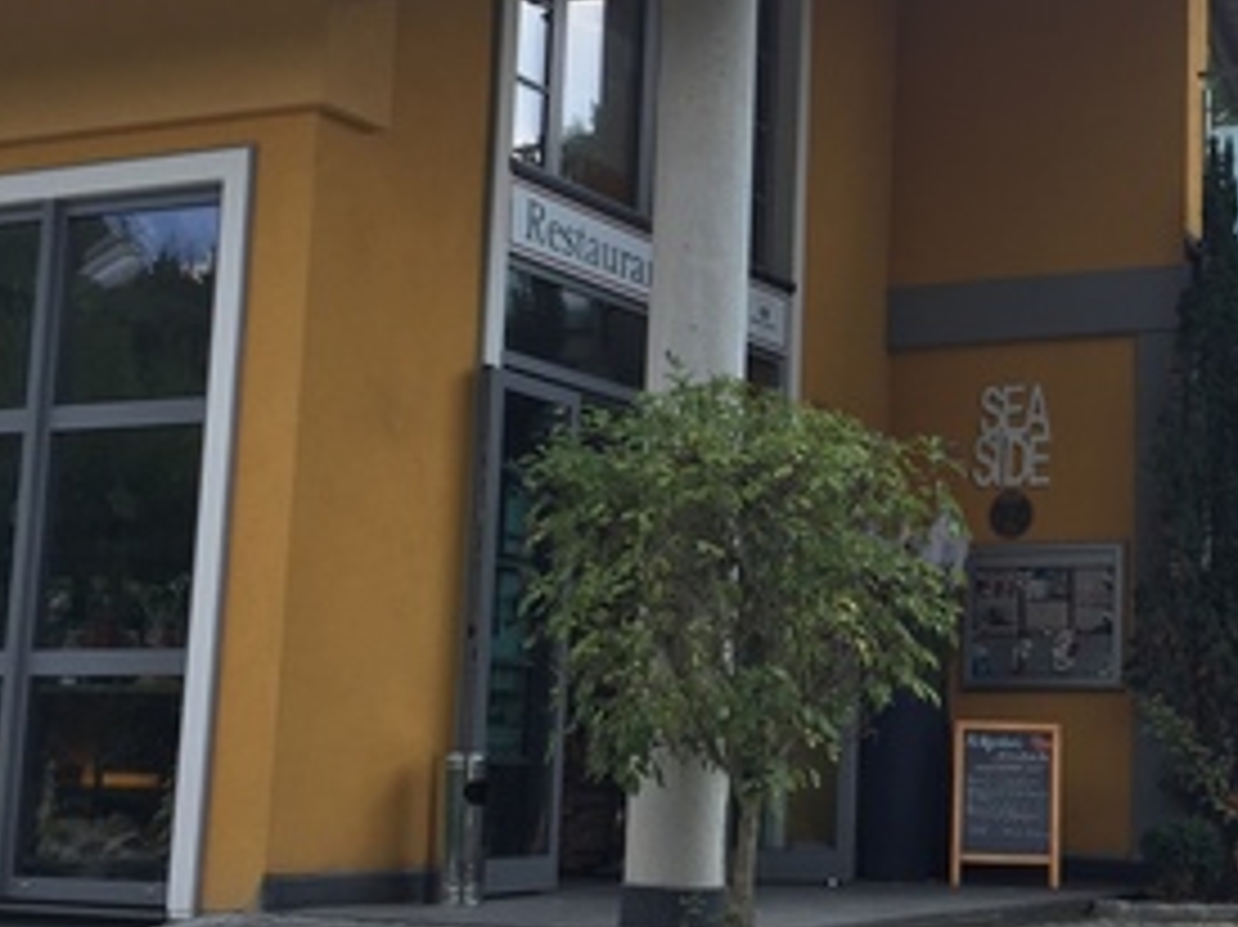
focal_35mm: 59
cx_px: 1013
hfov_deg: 31.7
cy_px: 472
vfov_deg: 24.8
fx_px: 2109
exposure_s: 1/860
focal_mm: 4.15
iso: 32
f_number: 2.2
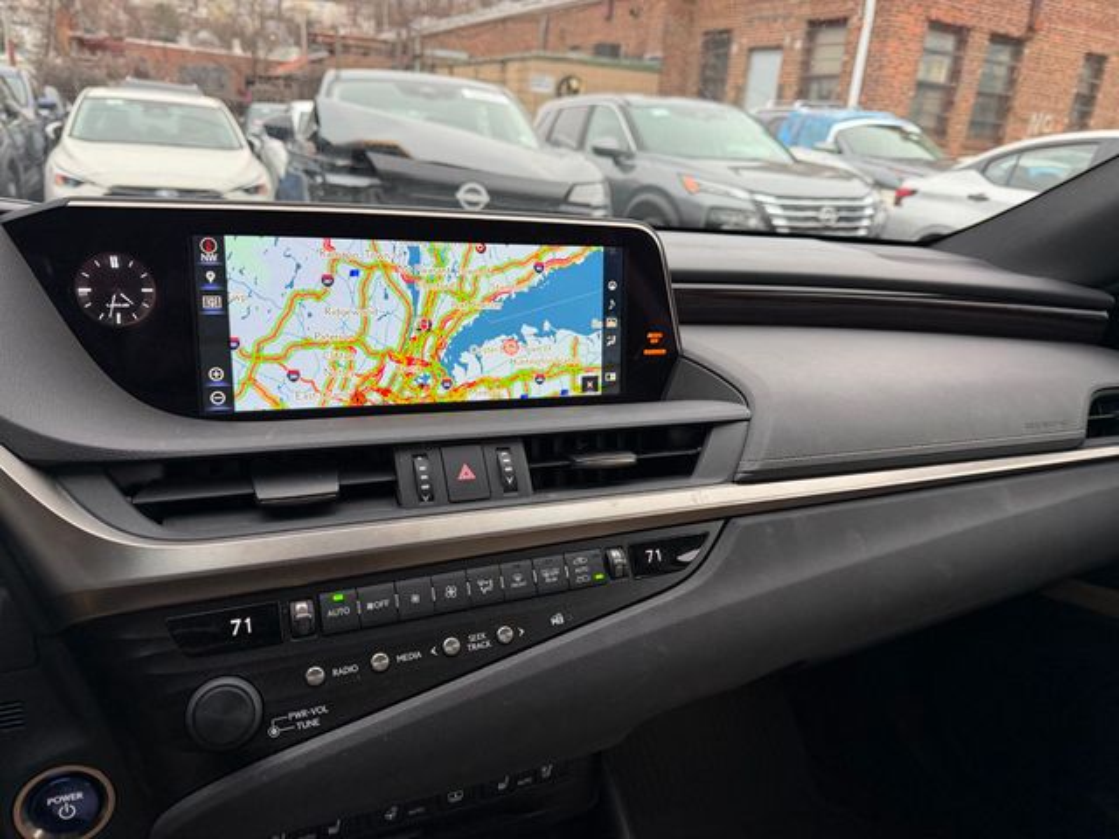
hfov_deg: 71.6
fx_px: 776
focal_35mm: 24
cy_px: 420
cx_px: 560
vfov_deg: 56.8
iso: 200
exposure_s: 1/114
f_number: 1.78
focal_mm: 6.76
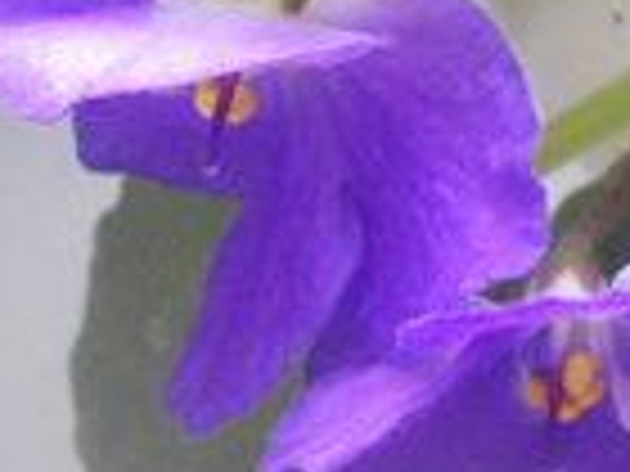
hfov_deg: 17.1
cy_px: -81
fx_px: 1875
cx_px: 968
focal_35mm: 103
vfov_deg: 14.0
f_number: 3.5
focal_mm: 5.8
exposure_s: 1/30
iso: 400
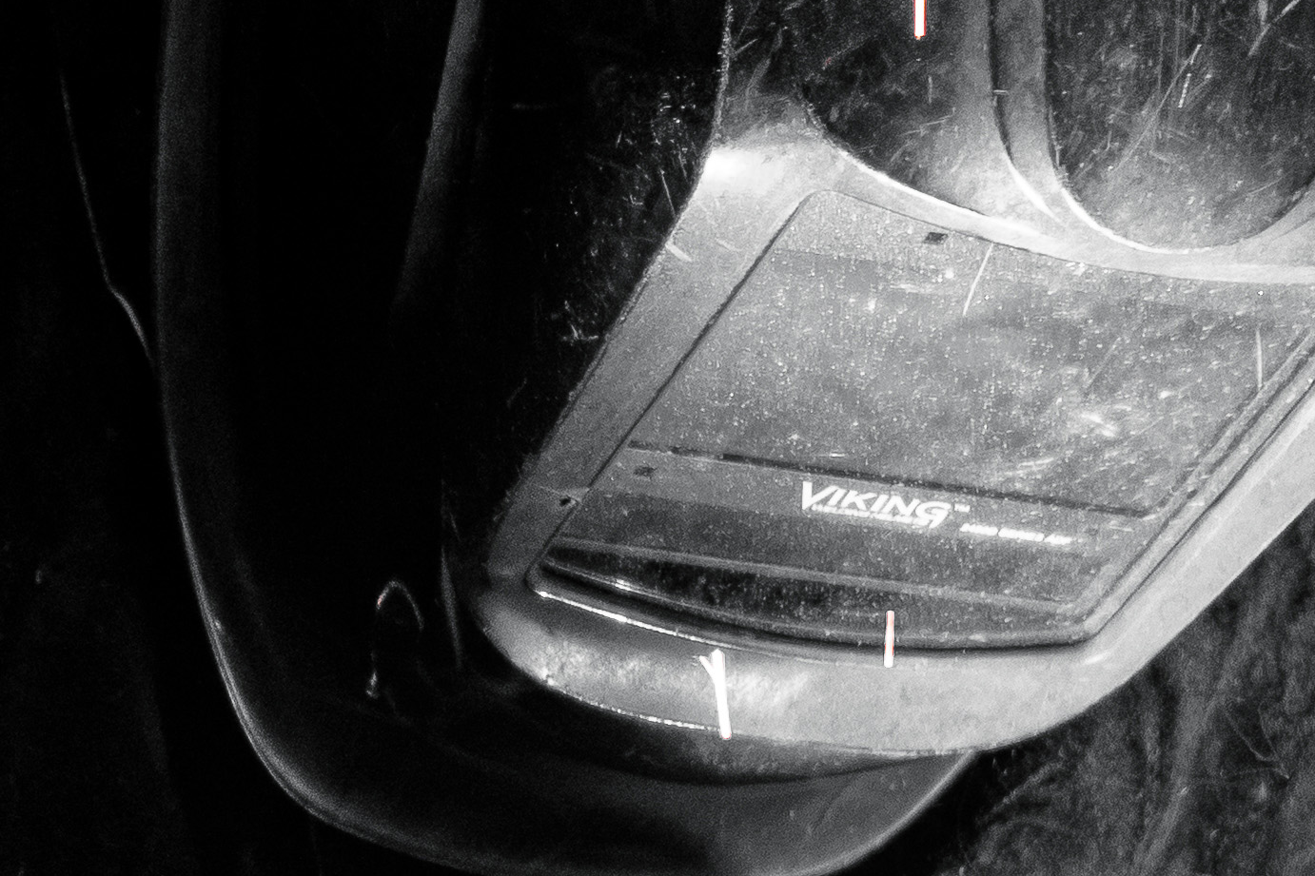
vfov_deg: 4.5
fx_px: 11102
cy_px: 1250
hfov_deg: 6.8
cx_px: 122
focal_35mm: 304
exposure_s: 1/160
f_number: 5.6
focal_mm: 70
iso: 2500
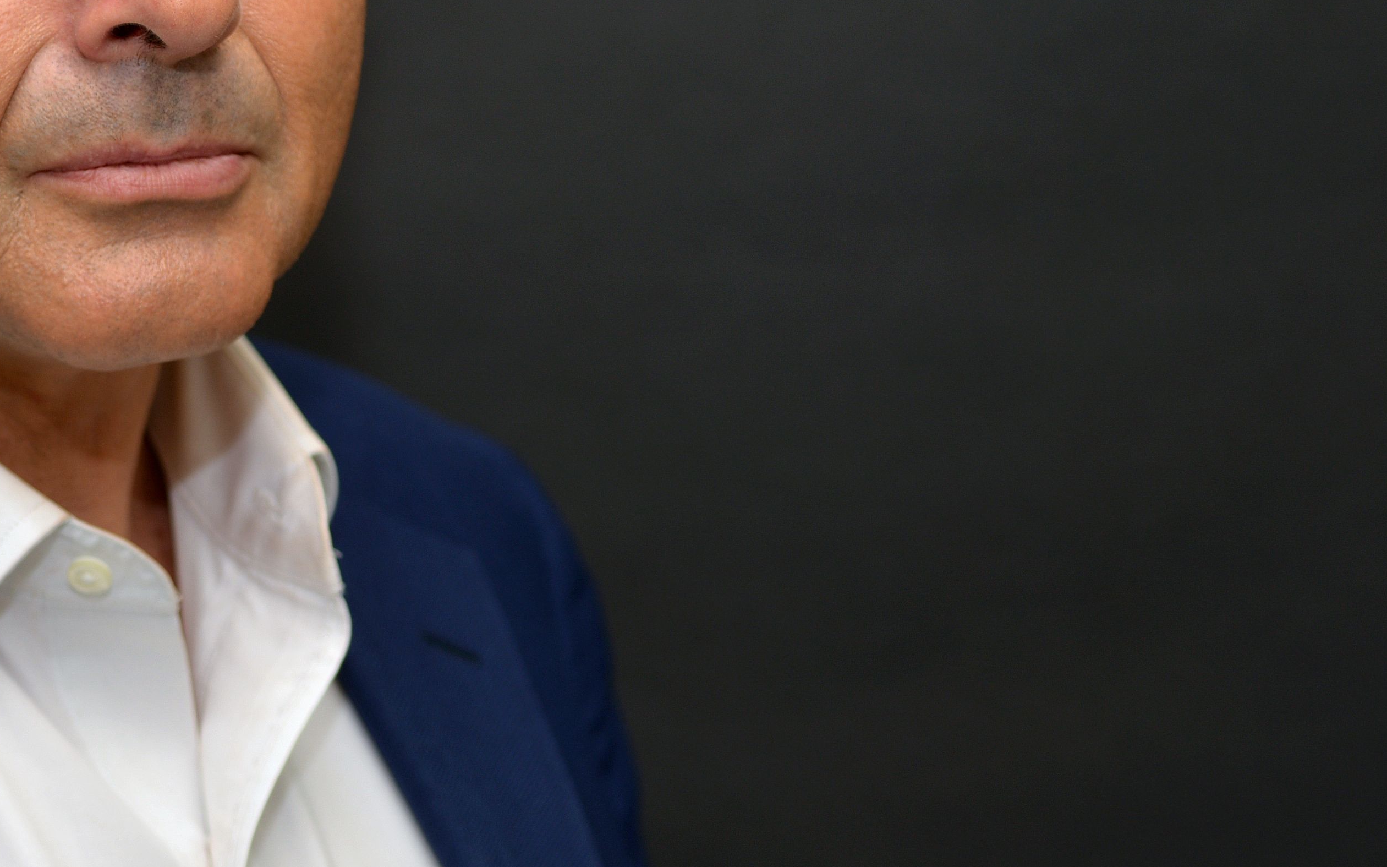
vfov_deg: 9.0
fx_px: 5518
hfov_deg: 14.0
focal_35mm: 146
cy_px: 272
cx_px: -175
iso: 100
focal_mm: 60
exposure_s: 1/60
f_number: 4
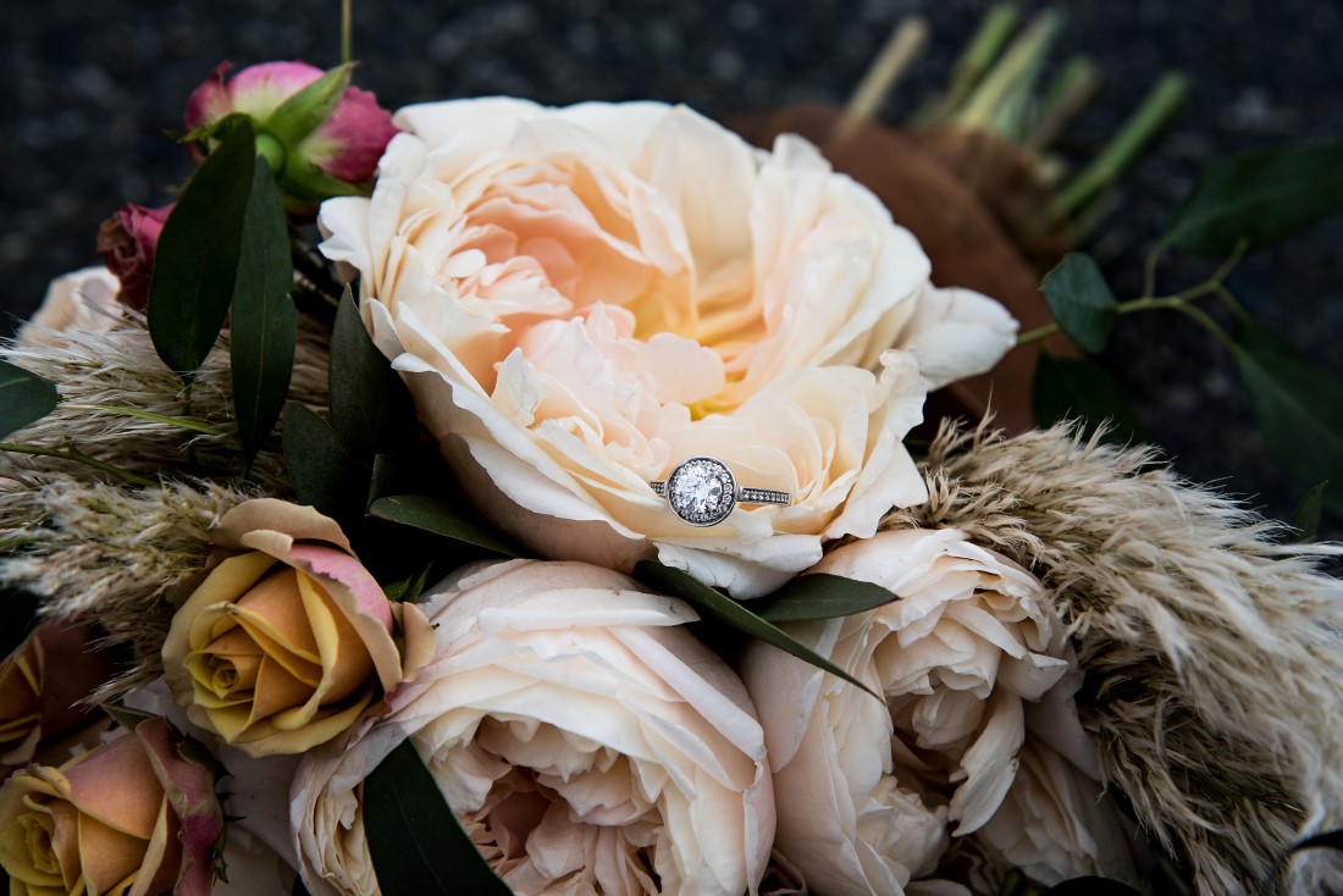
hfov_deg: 17.1
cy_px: 448
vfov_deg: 11.4
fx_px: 4478
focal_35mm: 120
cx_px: 672
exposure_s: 1/320
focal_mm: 120
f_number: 9
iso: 200
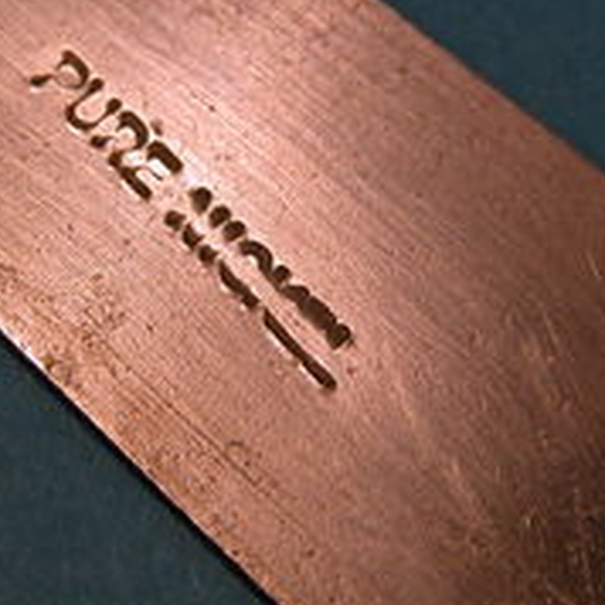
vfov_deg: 8.3
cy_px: 214
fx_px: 4192
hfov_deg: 8.3
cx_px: 221
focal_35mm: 212
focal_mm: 27.3
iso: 100
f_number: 5.2
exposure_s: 1/393
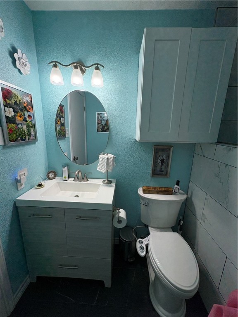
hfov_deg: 85.7
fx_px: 128
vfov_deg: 102.1
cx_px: 119
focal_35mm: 14
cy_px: 158
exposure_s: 1/120
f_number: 2.2
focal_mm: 2.22
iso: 125
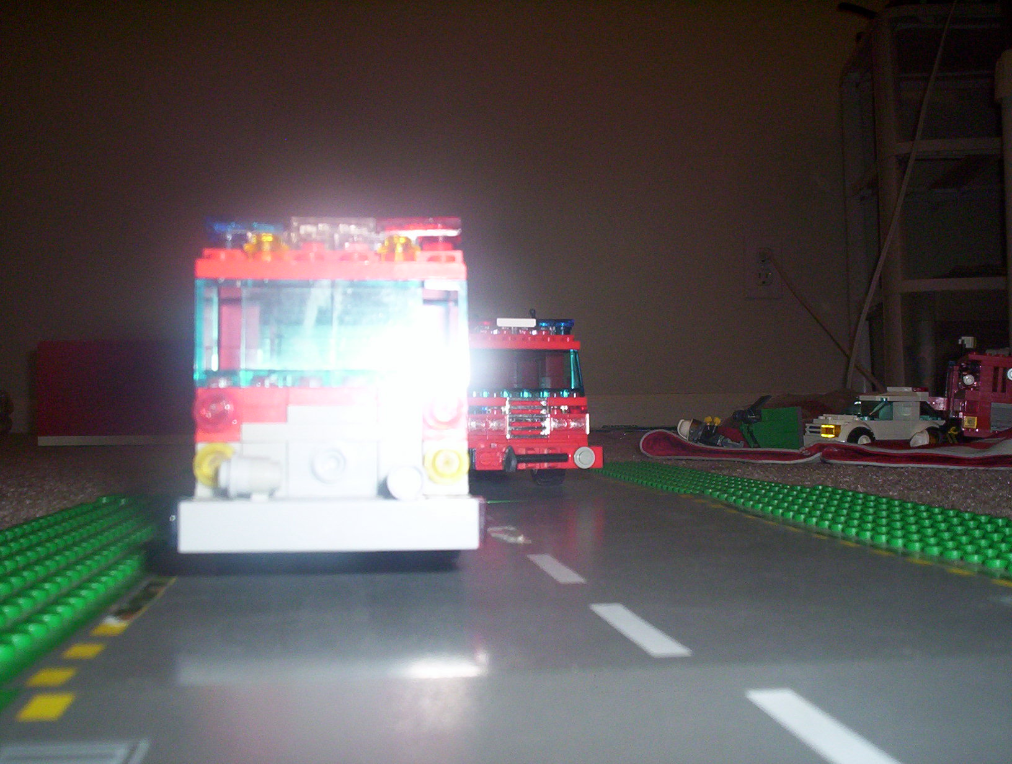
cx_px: 506
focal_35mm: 38
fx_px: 1114
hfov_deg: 48.9
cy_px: 382
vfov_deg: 37.9
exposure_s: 1/60
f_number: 4.5
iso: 140
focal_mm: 4.99
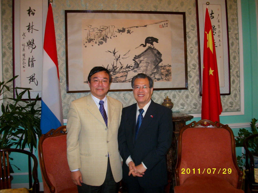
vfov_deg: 41.8
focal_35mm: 34
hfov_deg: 54.0
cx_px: 129
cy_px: 96
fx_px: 253
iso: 149
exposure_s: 1/40
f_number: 2.9
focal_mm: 5.7
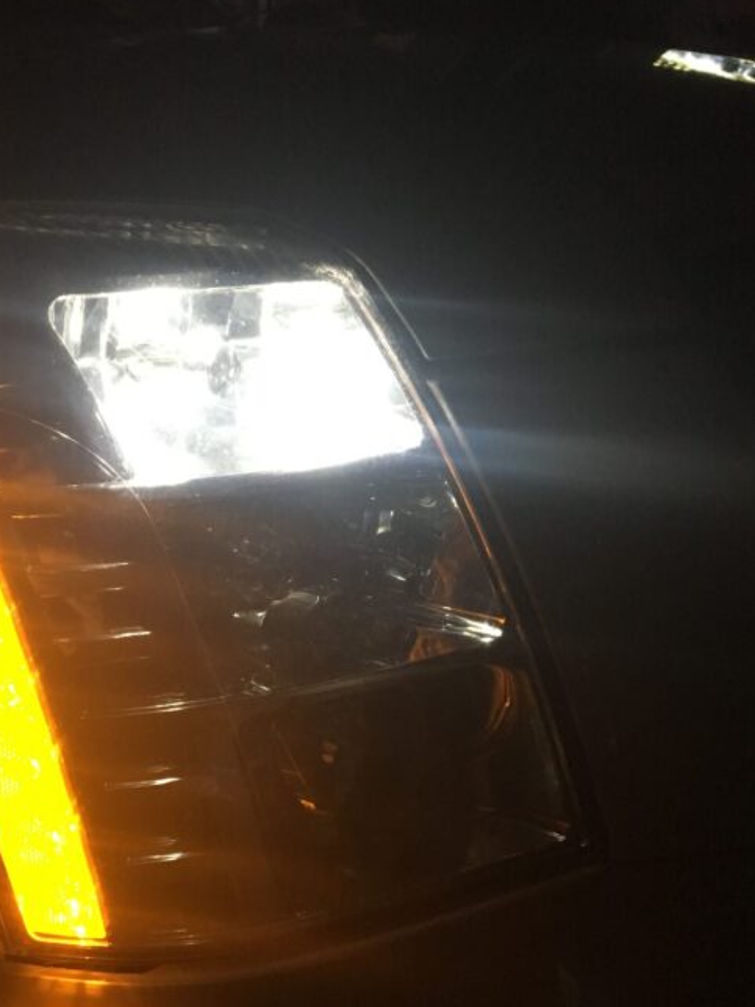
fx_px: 1221
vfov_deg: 44.5
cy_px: 611
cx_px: 263
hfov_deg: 34.1
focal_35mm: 42
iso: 200
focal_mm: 4.15
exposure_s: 1/30
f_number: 2.2
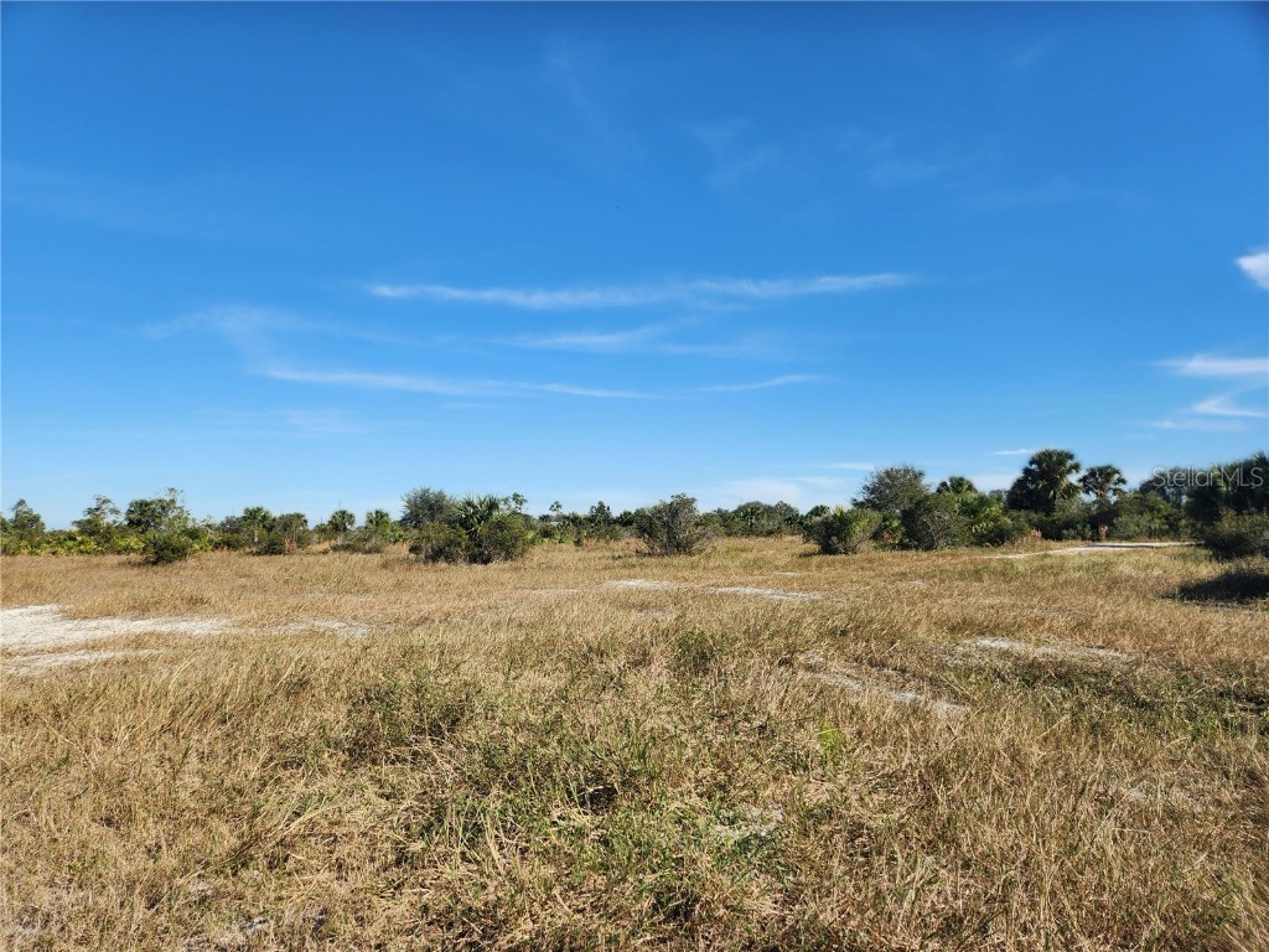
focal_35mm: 23
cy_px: 476
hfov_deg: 73.9
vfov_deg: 58.9
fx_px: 843
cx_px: 634
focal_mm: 5.4
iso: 20
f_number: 1.8
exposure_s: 1/1789
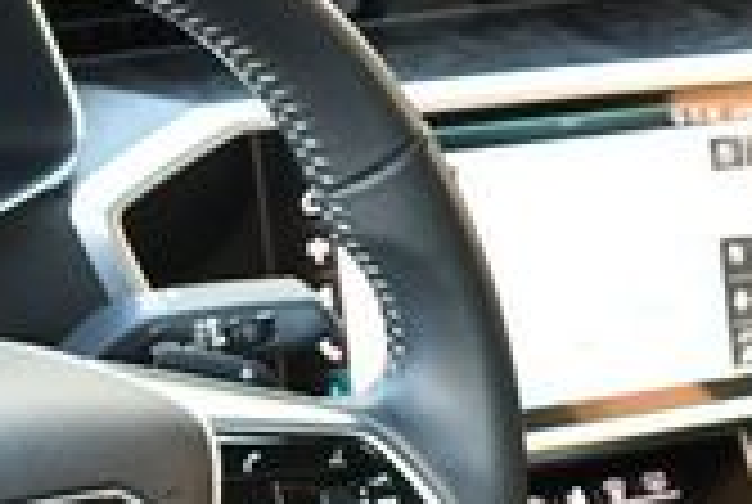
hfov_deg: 14.6
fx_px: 2888
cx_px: 27
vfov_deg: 9.9
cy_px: 585
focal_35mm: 138
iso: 1000
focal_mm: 18
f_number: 3.5
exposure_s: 1/125
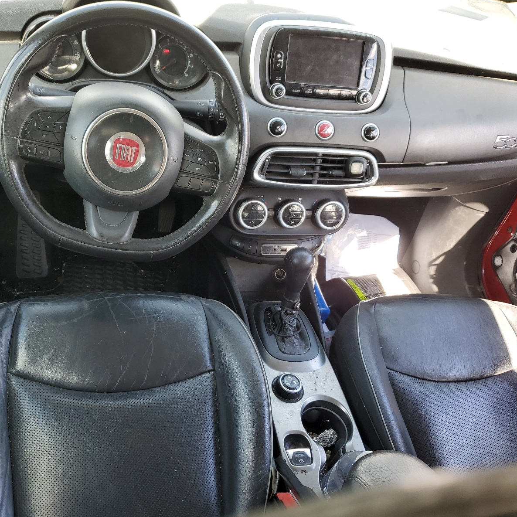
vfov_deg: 52.5
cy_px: 258
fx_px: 524
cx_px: 188
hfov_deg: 51.9
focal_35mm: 31
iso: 50
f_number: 1.5
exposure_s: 1/137
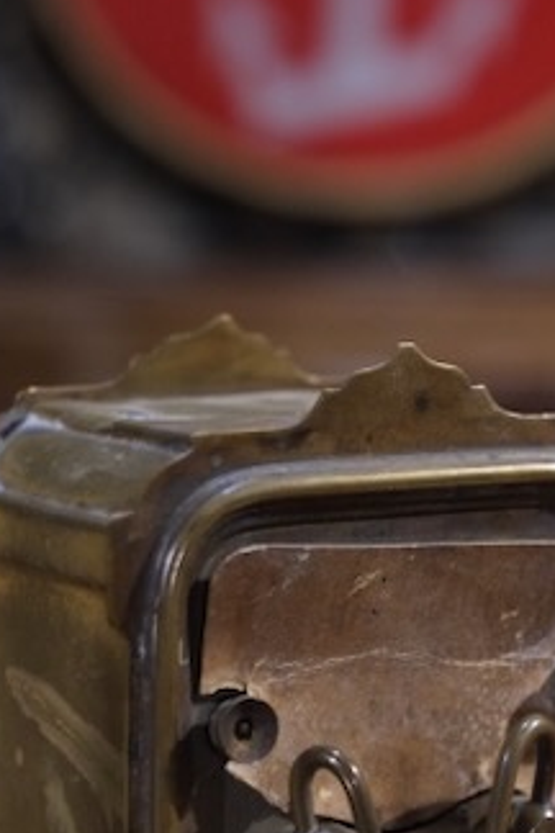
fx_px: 2266
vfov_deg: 20.6
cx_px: 272
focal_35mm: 98
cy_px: 648
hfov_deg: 14.0
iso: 3200
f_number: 4
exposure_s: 1/125
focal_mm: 35
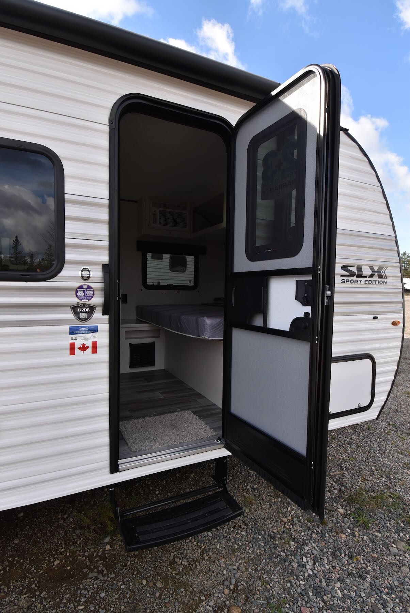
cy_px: 306
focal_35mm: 18
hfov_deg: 67.5
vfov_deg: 89.9
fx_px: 307
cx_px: 205
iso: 280
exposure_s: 1/250
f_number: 8
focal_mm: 12
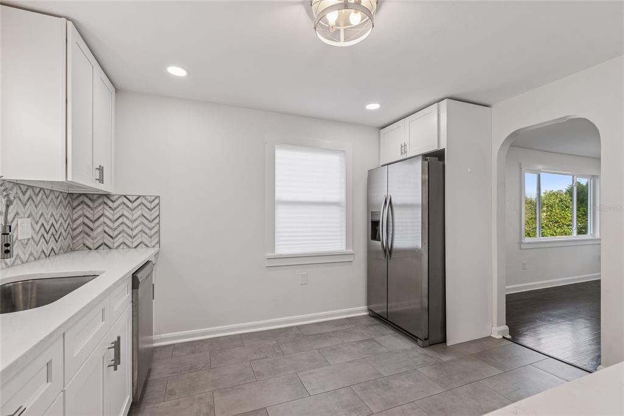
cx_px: 312
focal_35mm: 15
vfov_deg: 77.3
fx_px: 260
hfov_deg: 100.4
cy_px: 208
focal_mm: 10
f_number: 7.1
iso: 100
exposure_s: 1/80
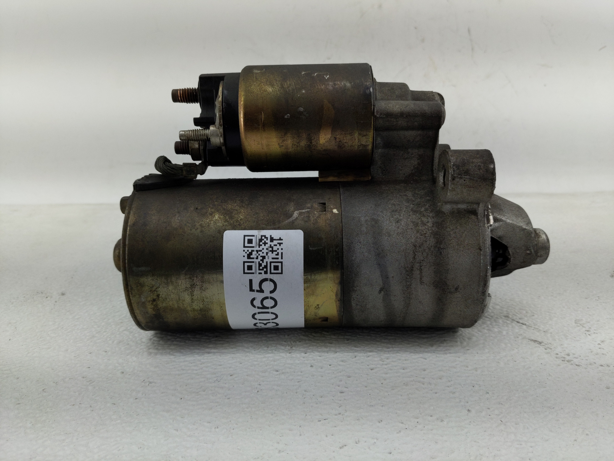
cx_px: 307
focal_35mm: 25
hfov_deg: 69.4
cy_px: 230
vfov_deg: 54.9
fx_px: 443
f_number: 1.73
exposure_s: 1/169
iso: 55
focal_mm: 4.38
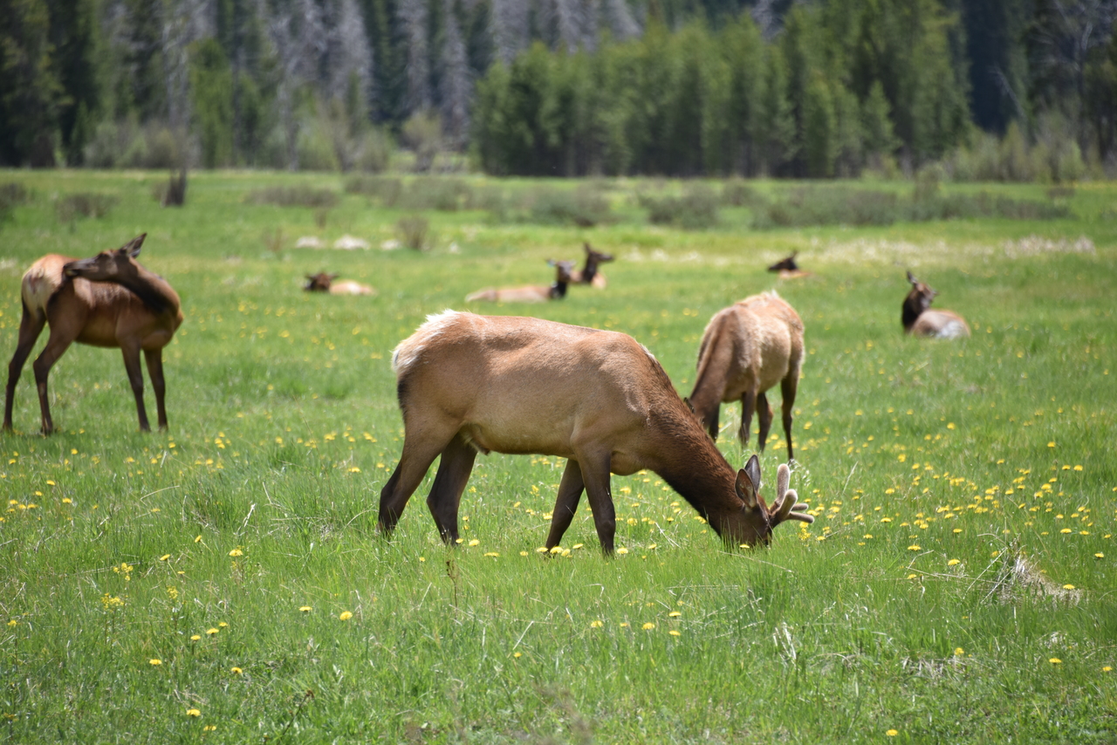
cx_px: 558
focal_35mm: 300
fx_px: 9310
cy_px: 372
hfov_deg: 6.9
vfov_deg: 4.6
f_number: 5.6
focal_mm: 300
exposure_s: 1/640
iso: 250
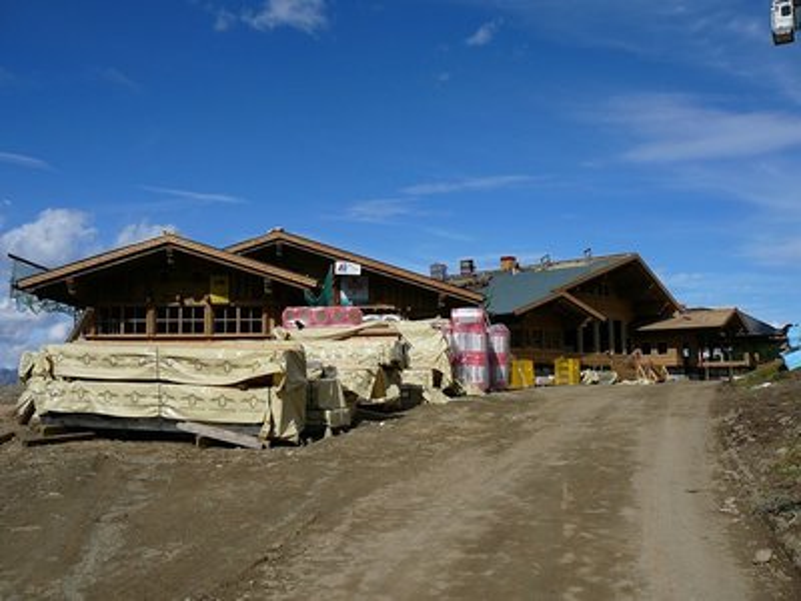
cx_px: 400
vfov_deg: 40.7
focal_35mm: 35
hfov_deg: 52.6
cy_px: 300
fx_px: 810
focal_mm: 5.2
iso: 80
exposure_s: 1/800
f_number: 5
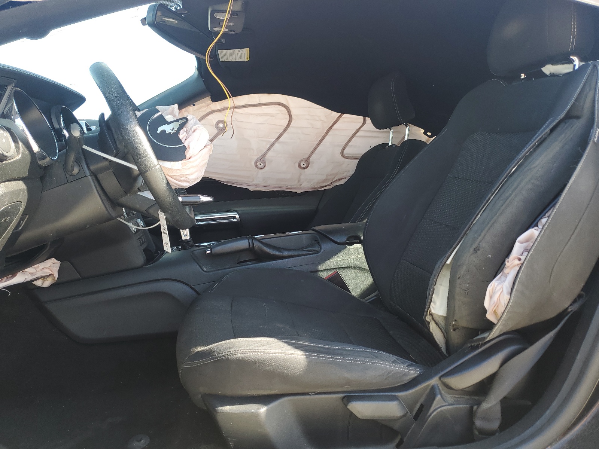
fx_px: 450
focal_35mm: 26
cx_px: 300
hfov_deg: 67.3
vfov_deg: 53.1
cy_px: 224
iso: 50
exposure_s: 1/250
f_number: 1.5
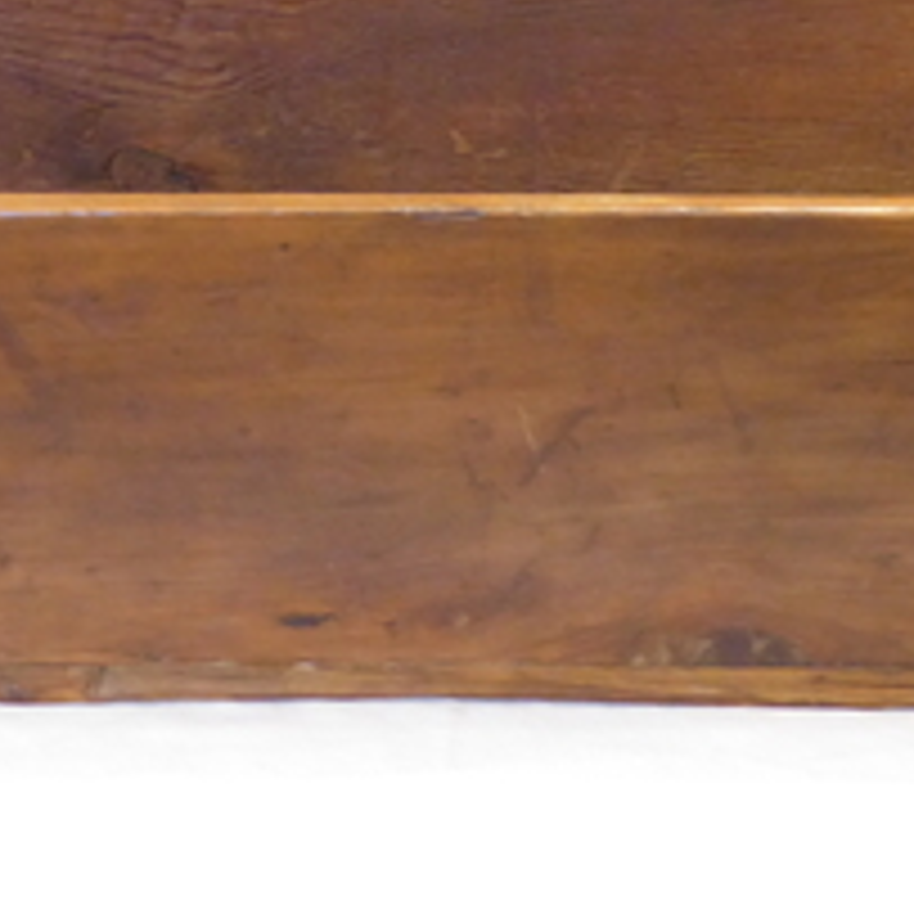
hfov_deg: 10.3
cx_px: 549
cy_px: 68
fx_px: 5078
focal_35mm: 170
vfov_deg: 10.2
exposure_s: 1/4
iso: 500
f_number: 4.3
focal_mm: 10.9
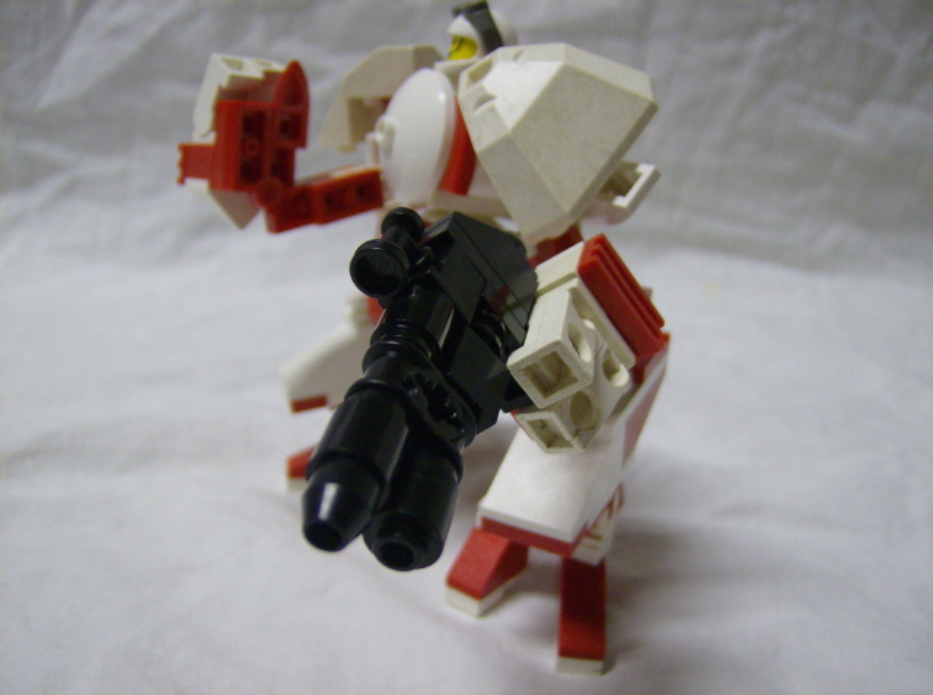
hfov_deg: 51.5
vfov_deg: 39.5
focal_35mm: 36
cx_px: 466
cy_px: 348
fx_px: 968
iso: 200
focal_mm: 6
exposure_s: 1/23.1
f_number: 2.8
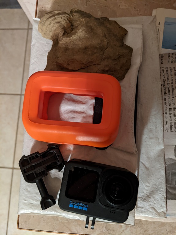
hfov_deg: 51.4
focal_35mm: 27
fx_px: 183
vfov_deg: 65.3
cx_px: 88
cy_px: 118
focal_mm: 4.44
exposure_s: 1/24
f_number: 1.8
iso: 307
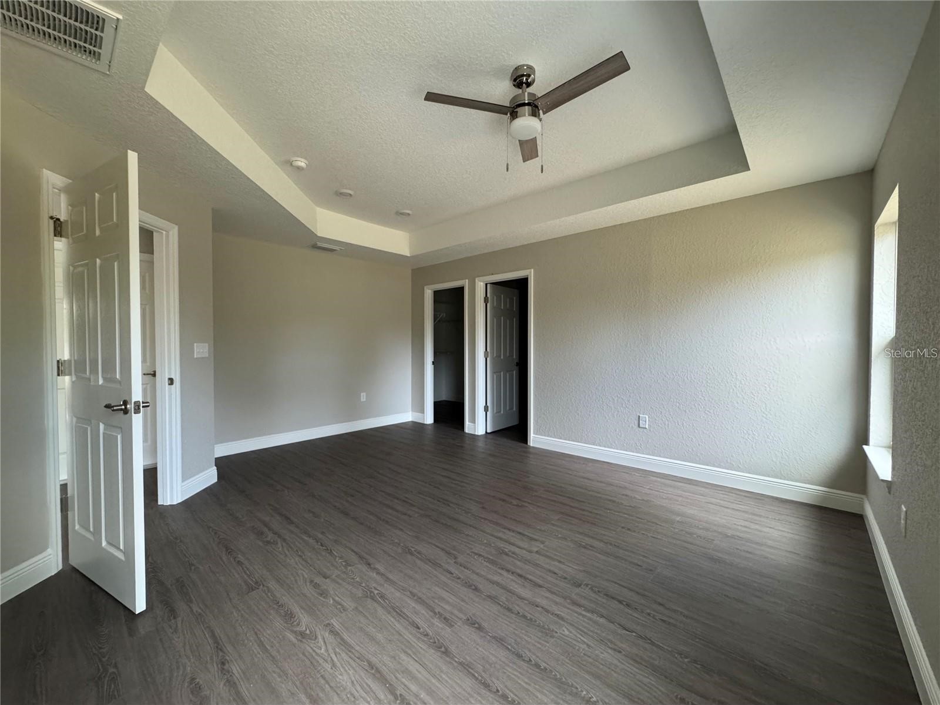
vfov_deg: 85.7
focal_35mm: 14
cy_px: 352
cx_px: 470
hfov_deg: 102.1
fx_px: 380
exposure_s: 1/95
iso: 320
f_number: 2.2
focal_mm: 2.22
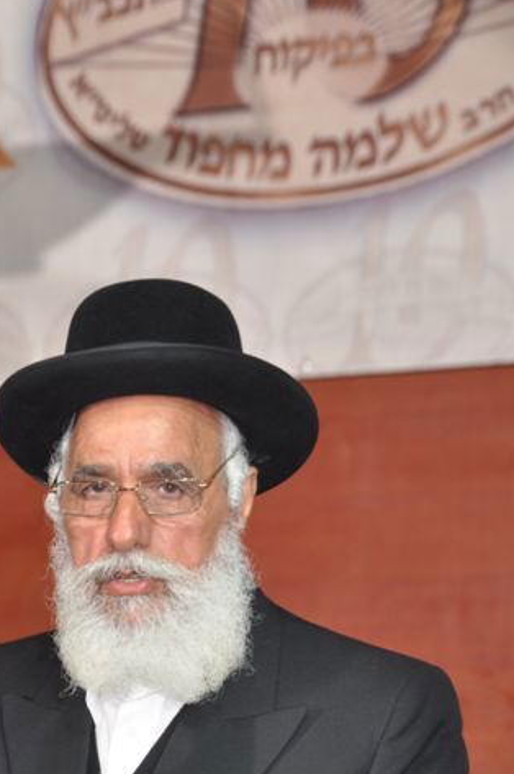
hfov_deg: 5.4
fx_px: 5494
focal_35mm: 256
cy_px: 543
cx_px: 121
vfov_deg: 8.1
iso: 400
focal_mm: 105
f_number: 5.6
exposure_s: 1/60
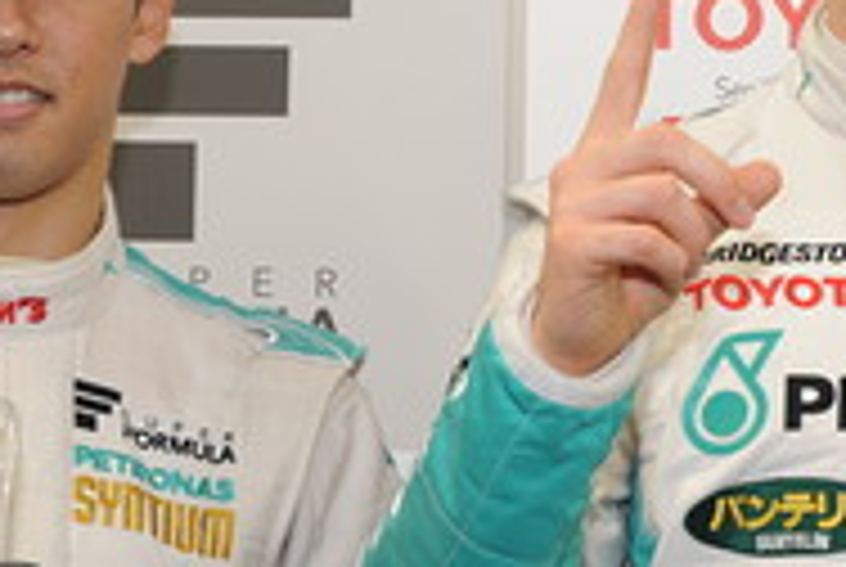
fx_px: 2518
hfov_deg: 18.5
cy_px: 392
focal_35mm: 107
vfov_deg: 12.8
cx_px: 873
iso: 800
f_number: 6.7
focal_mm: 28
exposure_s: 1/60
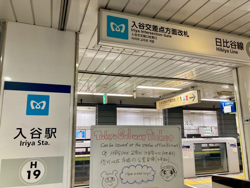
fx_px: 202
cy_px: 94
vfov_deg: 49.7
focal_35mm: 28
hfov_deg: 63.4
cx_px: 125
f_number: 1.8
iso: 100
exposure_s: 1/50
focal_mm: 3.99
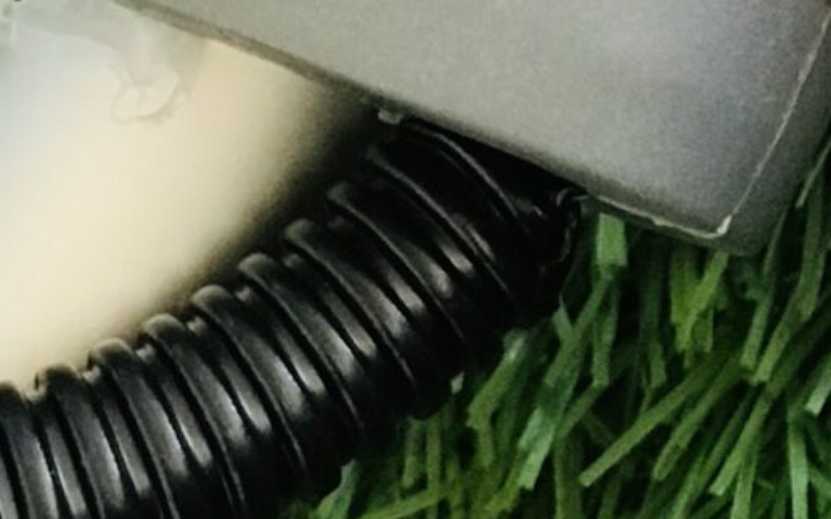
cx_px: 1188
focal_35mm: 299
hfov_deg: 6.9
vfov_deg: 4.2
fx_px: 6771
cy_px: -1179
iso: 100
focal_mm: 6.6
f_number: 2.8
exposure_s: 1/50
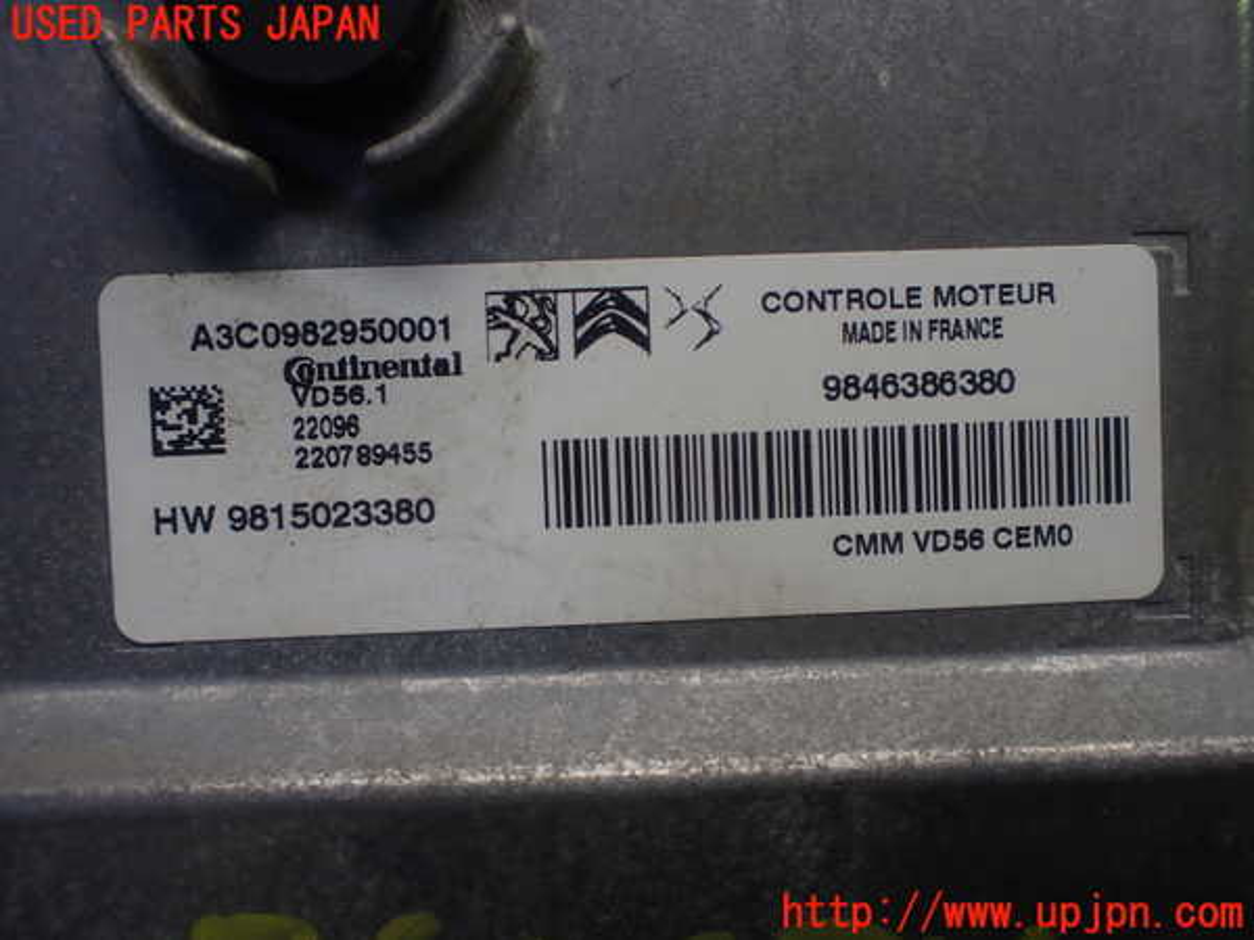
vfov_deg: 46.8
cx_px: 627
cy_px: 470
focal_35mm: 30
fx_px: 1087
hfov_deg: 60.0
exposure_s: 1/125
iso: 160
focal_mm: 5.4
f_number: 2.3
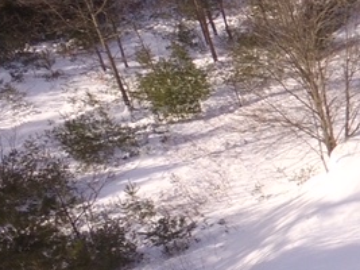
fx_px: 998
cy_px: 84
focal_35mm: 96
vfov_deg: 15.4
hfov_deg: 14.6
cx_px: 821
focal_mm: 3.61
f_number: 2.8
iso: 100
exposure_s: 1/765
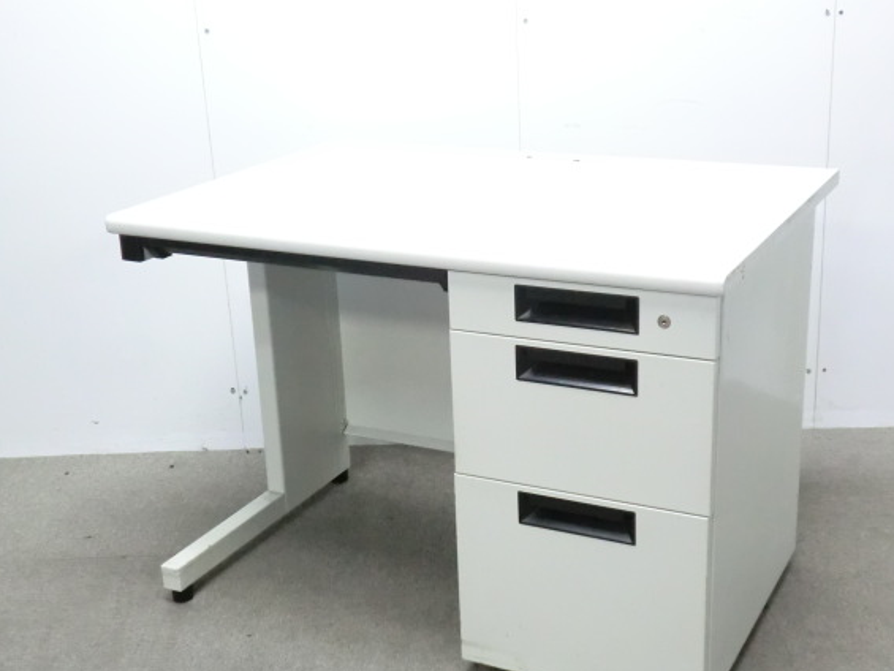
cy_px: 362
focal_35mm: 51
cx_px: 479
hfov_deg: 37.5
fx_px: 1317
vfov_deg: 28.6
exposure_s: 1/25
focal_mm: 8.2
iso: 800
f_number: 4.3
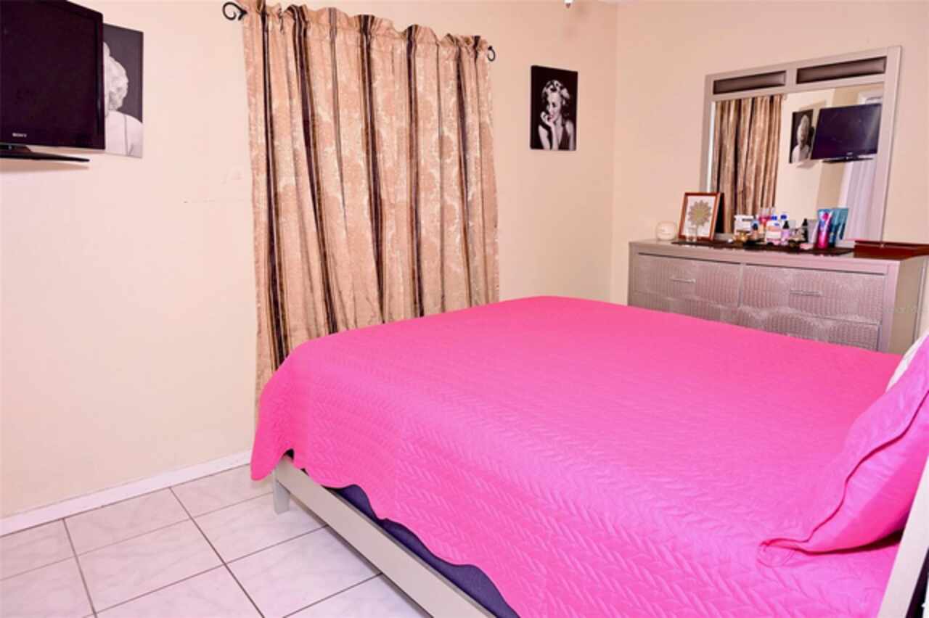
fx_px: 619
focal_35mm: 24
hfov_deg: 73.8
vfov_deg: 53.1
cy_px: 309
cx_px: 464
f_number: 5
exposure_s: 1/60
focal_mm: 16
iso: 250
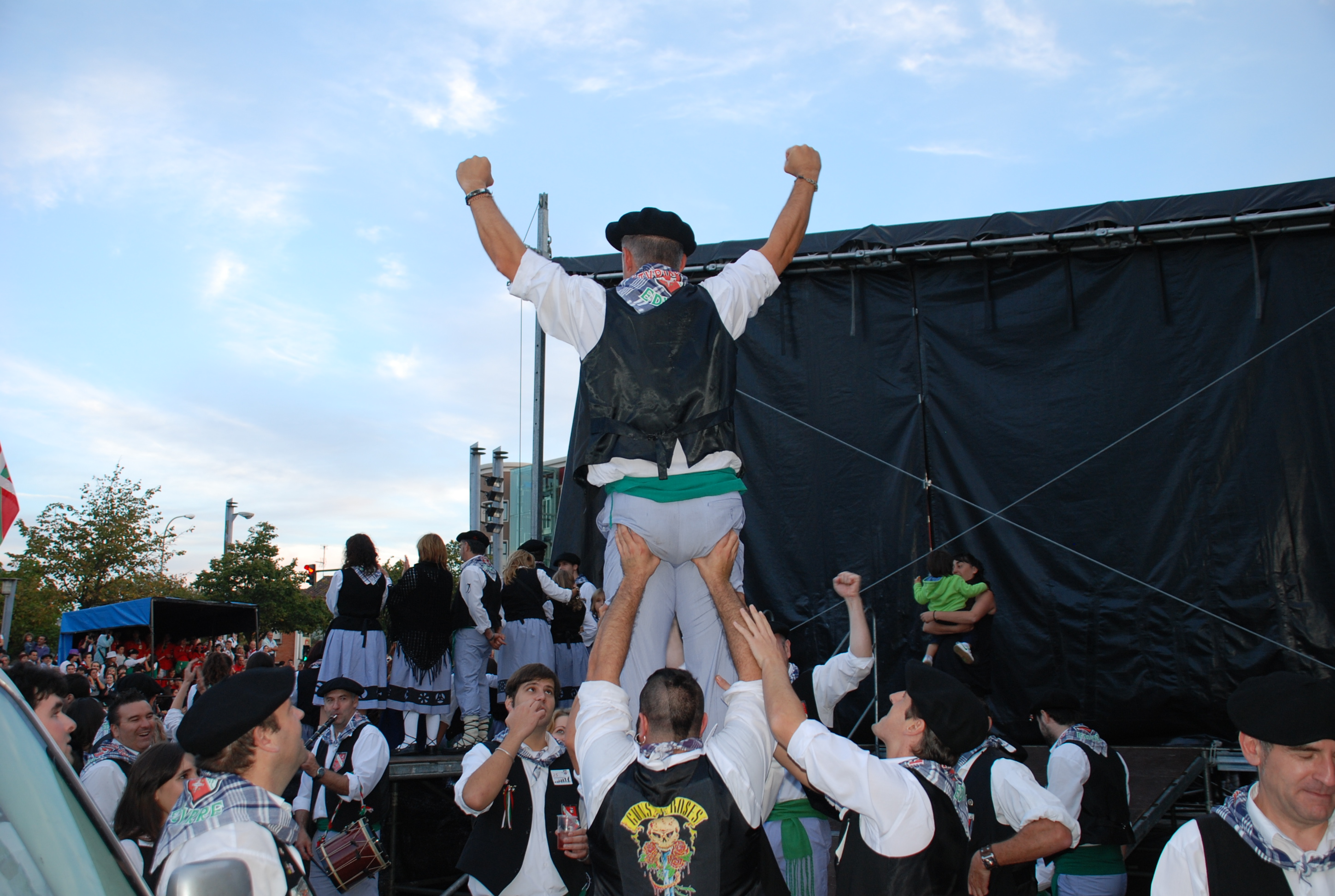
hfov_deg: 57.1
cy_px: 448
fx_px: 1226
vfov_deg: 40.1
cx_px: 668
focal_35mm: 33
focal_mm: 22
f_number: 3.8
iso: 200
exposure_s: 1/60
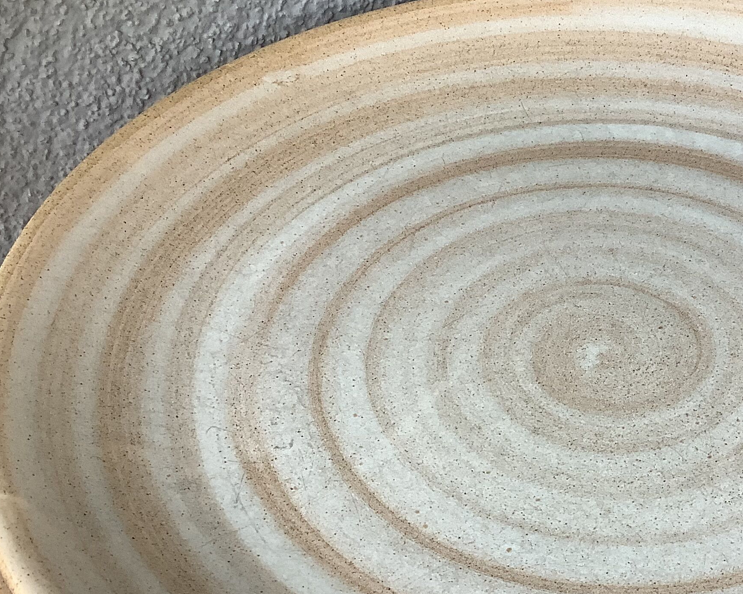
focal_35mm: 57
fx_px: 1253
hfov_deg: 32.4
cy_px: 380
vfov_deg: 26.6
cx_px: 552
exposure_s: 1/60
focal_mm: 3.3
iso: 50
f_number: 2.4
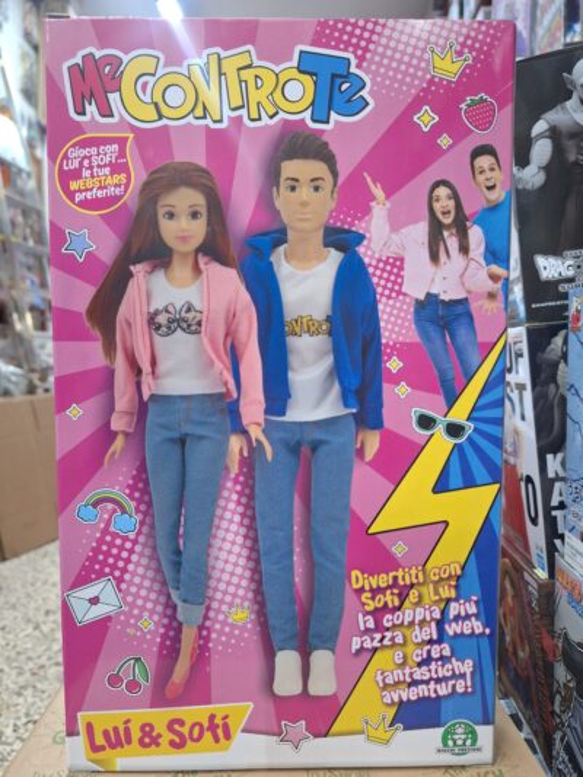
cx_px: 292
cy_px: 388
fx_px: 516
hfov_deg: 58.9
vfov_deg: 73.9
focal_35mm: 23
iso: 320
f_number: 1.8
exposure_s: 1/25
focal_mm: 5.54
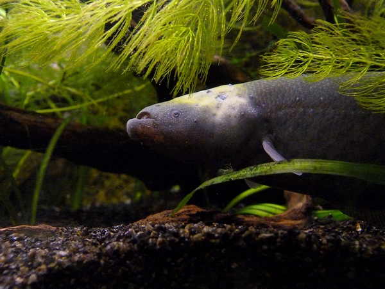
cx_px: 192
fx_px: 500
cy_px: 144
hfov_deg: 42.1
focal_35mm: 45
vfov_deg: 32.2
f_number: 3.2
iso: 800
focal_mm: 8.1
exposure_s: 1/25
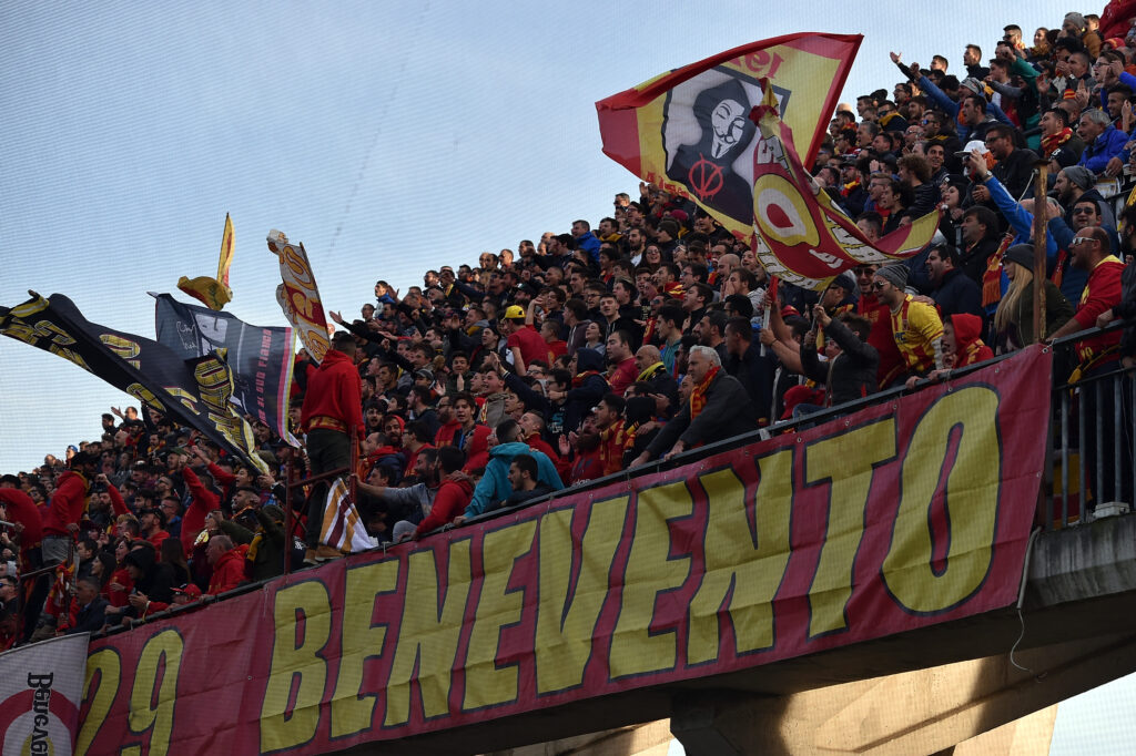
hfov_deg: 18.6
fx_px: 3470
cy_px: 378
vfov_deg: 12.4
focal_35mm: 110
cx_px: 568
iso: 800
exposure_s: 1/2000
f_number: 4
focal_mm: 110
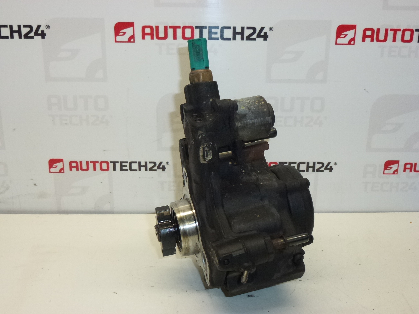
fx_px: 460
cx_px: 210
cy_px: 157
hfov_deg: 49.0
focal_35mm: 38
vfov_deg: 37.7
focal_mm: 6.8
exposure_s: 1/200
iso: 400
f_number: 3.8
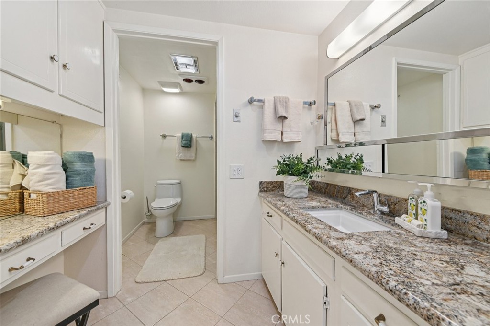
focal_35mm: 13
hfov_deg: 108.4
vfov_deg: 85.3
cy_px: 163
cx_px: 245
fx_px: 177
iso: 250
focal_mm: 13
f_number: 8
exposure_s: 1/15
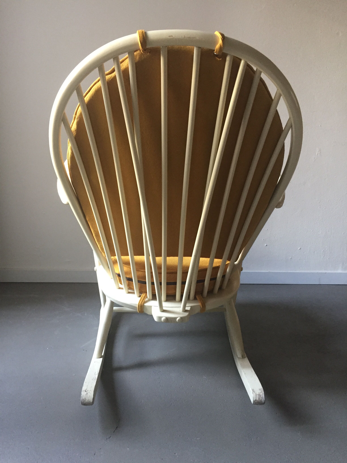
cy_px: 232
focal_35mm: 29
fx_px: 388
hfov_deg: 48.2
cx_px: 174
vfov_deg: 61.7
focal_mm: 4.15
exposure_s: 1/33
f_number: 2.2
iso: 250
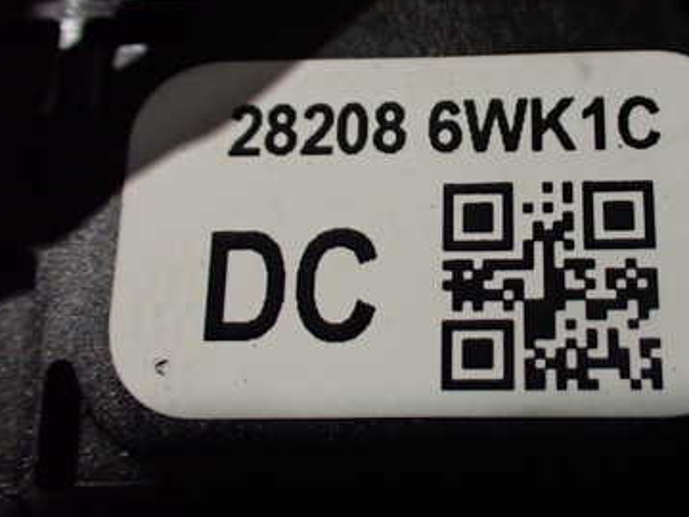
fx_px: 995
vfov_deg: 29.1
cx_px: 454
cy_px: 228
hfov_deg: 37.8
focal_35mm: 50
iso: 800
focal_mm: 5.4
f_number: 2.3
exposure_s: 1/50
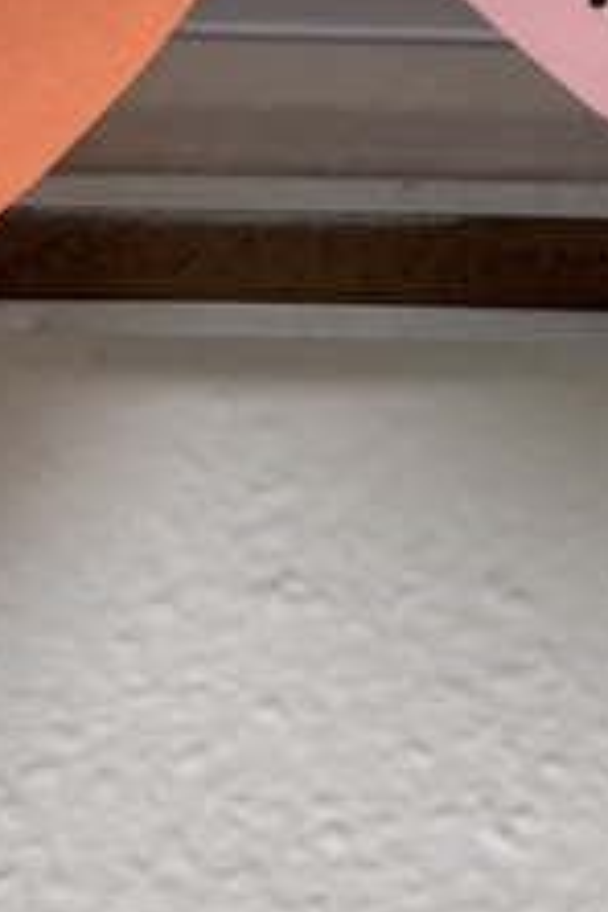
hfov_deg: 11.9
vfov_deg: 15.6
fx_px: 2913
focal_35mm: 115
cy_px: -645
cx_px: 435
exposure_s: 1/120
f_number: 1.78
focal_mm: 6.76
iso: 160
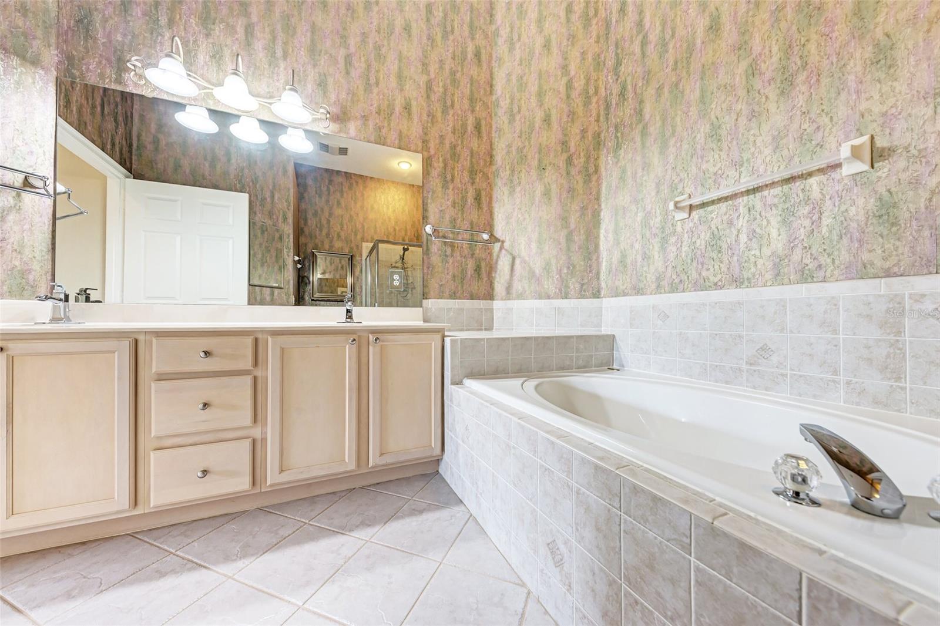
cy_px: 313
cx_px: 470
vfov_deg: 85.4
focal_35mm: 13
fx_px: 339
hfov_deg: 108.3
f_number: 5.6
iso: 400
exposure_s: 1/25
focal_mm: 13
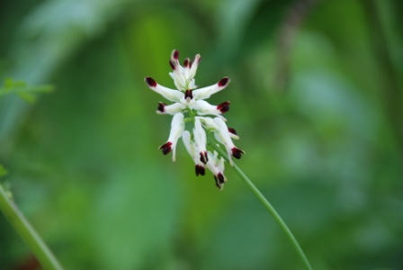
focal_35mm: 202
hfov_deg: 10.1
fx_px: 2270
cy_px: 135
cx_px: 202
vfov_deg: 6.8
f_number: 5.6
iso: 250
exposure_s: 1/125
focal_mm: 135
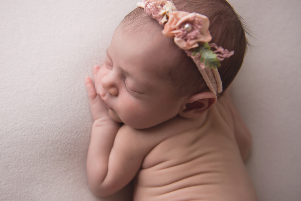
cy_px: 94
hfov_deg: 44.2
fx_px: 368
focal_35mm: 44
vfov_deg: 30.5
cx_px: 116
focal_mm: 35
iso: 125
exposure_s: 1/160
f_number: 2.8
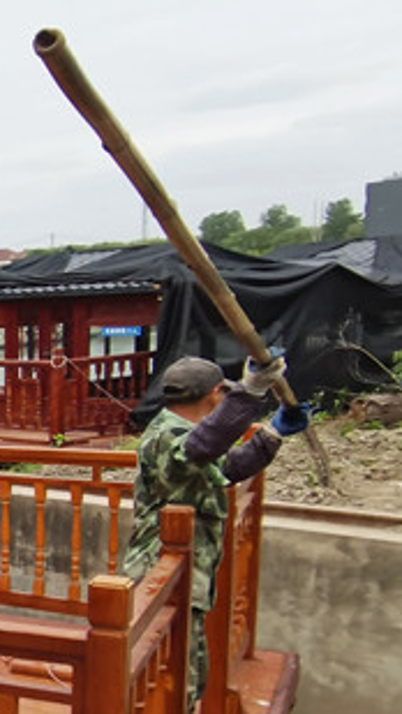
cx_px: -531
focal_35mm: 51
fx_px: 966
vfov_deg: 39.9
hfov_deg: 15.2
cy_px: 500
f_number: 2.2
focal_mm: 2.26
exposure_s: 1/1088
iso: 50
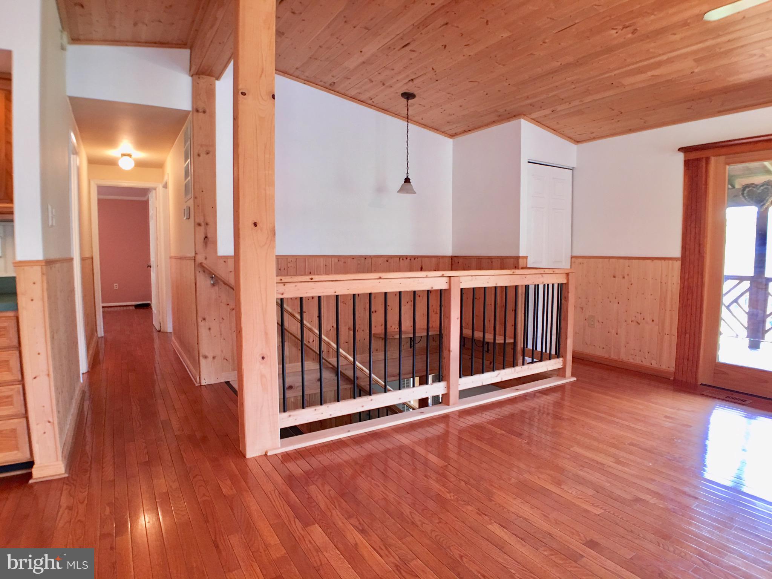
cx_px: 386
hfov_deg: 61.7
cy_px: 290
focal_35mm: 29
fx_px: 647
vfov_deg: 48.2
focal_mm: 4.15
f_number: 2.2
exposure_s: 1/15
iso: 50
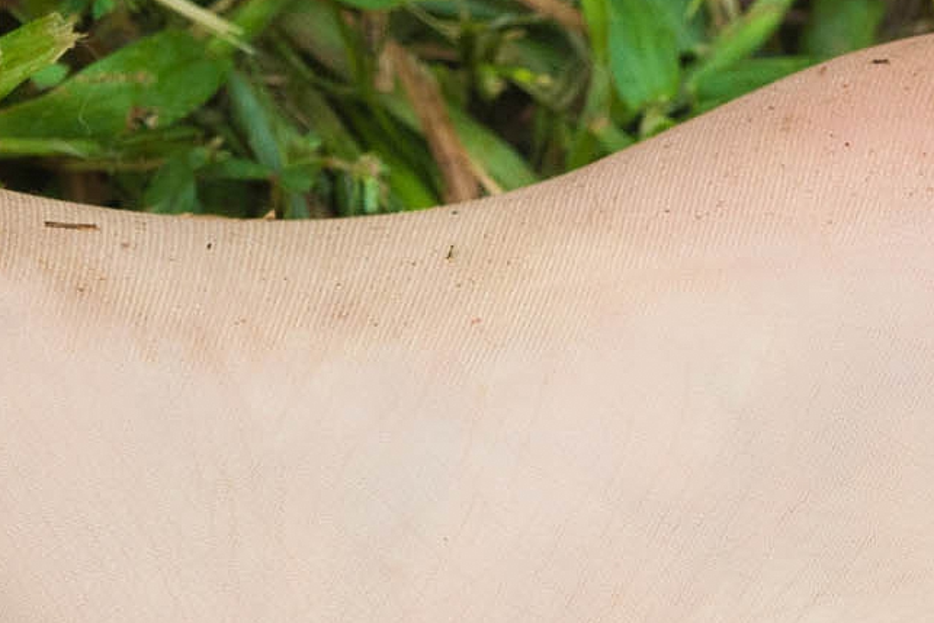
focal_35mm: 700
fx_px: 18164
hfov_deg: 2.9
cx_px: 513
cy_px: 501
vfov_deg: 2.0
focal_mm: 150
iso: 500
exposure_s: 1/125
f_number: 8
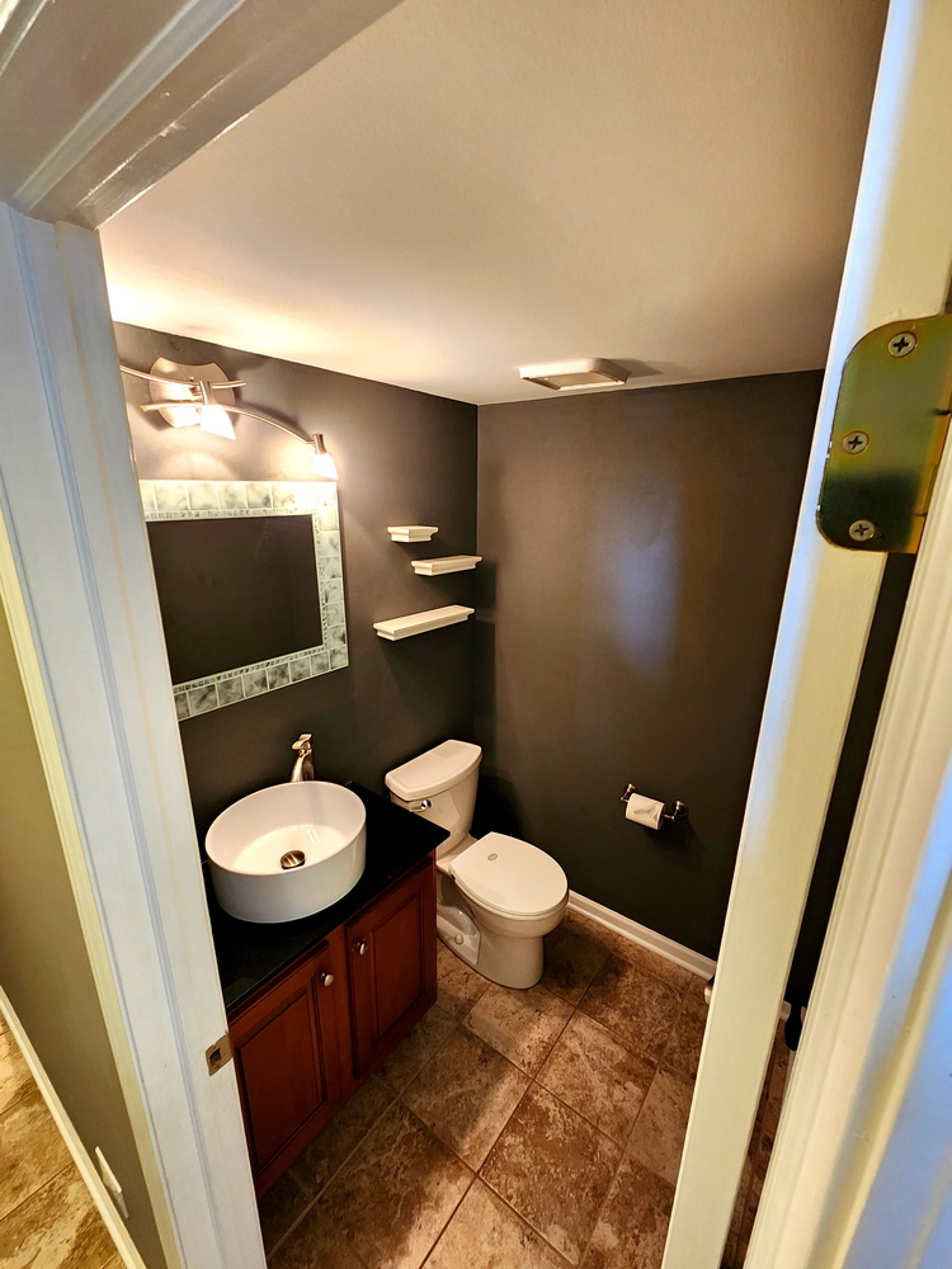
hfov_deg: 89.9
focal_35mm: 13
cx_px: 476
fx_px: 477
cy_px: 634
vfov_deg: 106.2
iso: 320
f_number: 2.2
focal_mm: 2.2
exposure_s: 1/40
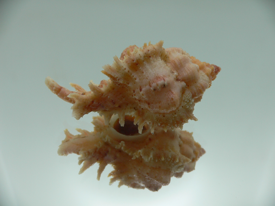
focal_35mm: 35
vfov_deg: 40.7
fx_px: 278
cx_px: 138
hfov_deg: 52.6
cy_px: 103
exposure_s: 1/80
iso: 80
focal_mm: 4.6
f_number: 2.8
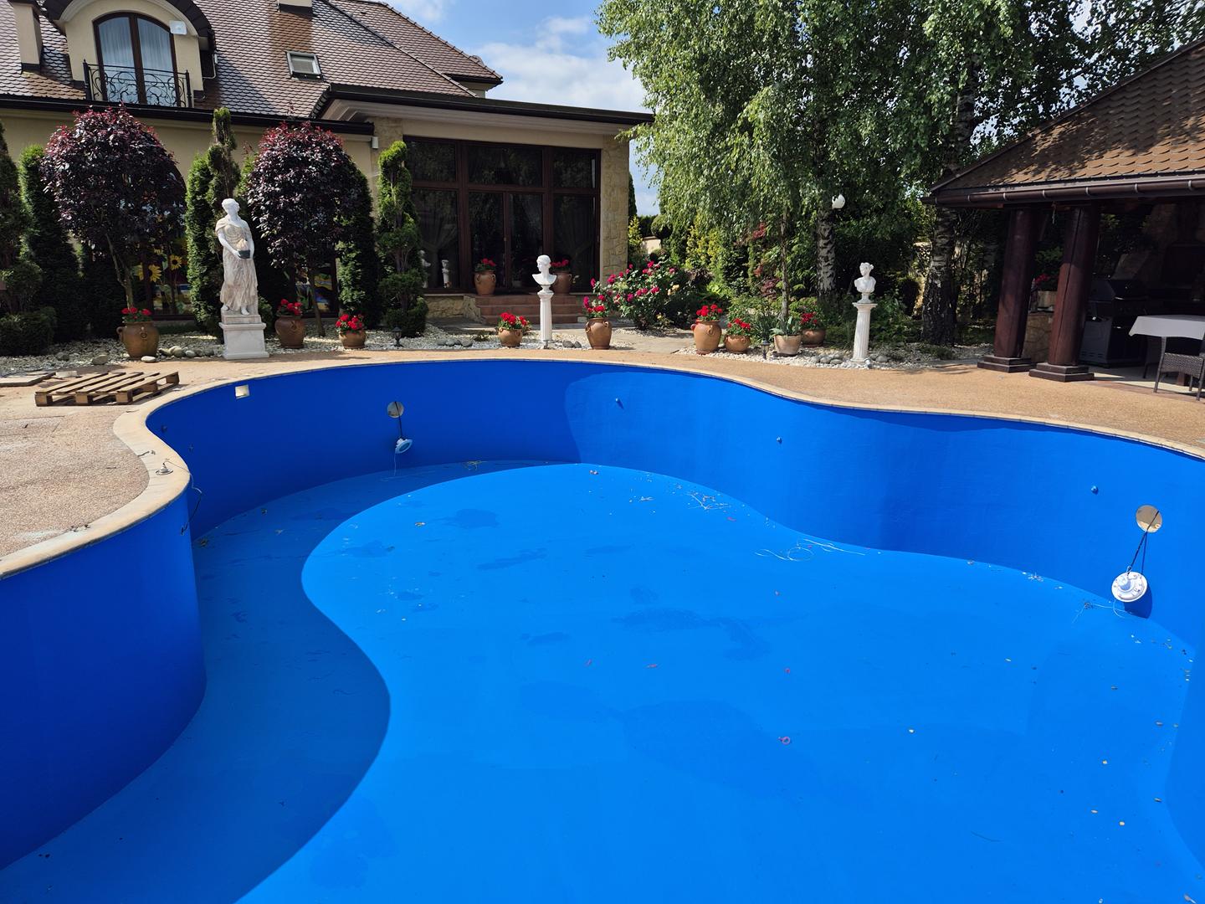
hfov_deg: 73.9
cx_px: 602
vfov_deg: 58.9
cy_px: 452
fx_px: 801
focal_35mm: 23
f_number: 1.8
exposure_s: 1/2080
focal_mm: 5.4
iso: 25
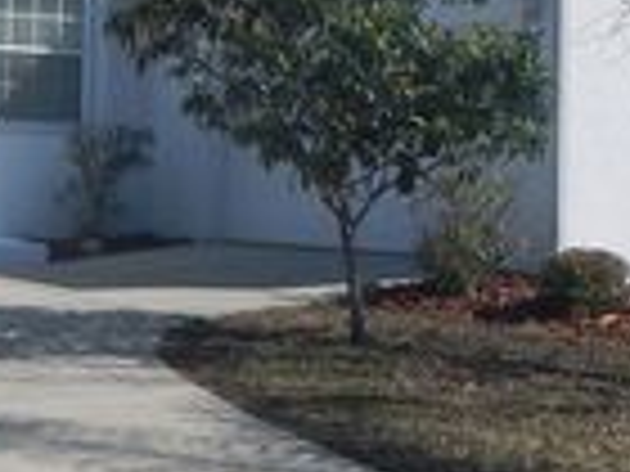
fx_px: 1820
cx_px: 126
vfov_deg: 14.7
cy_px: 74
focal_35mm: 100
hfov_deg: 19.4
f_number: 7.8
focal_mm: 5
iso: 125
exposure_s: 1/400
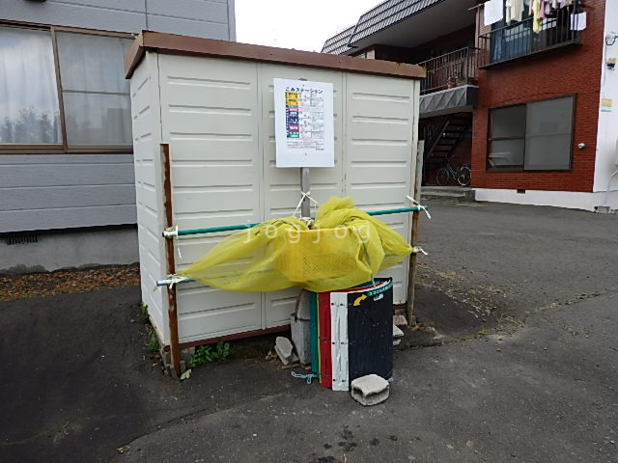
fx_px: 446
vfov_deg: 54.9
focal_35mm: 25
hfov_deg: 69.4
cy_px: 232
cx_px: 309
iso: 125
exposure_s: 1/640
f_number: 3
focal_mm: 4.5
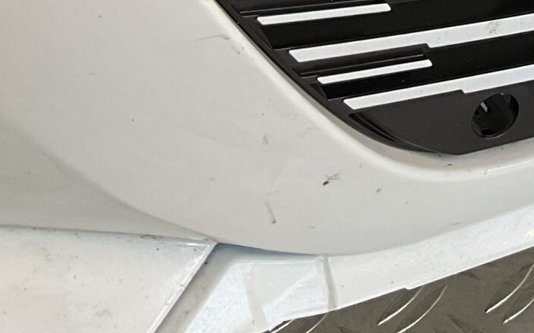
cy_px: -384
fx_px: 1615
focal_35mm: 111
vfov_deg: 10.6
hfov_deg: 17.4
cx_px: 725
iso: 40
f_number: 1.8
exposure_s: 1/100
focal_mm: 3
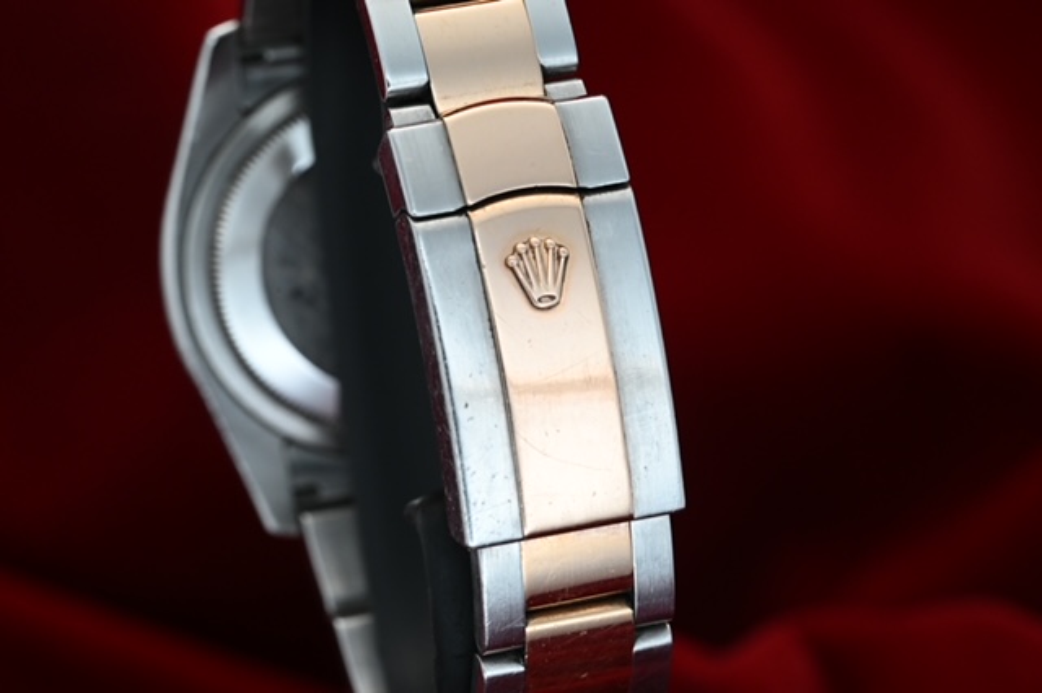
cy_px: 346
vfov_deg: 13.0
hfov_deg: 19.5
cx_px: 521
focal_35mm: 105
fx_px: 3037
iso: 3200
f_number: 16
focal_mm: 105
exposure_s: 1/100
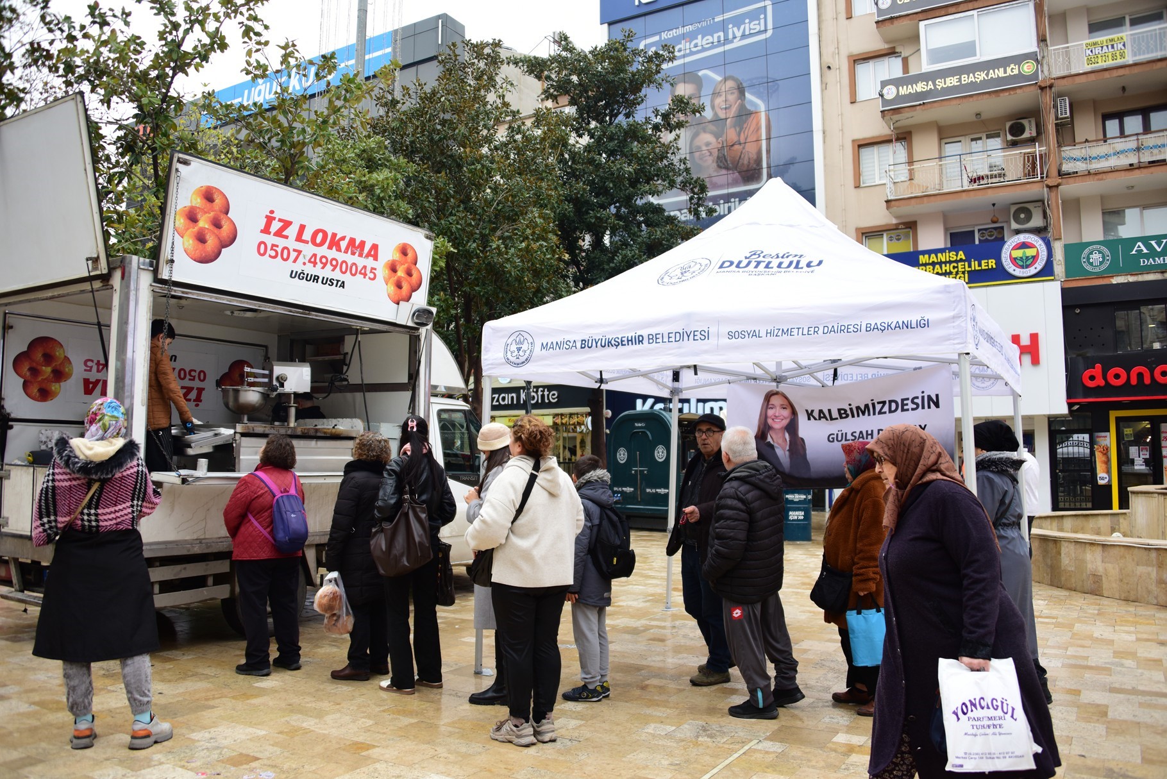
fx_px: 908
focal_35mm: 28
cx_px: 584
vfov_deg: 46.4
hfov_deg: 65.5
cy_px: 390
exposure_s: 1/640
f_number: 3.5
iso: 400
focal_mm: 28
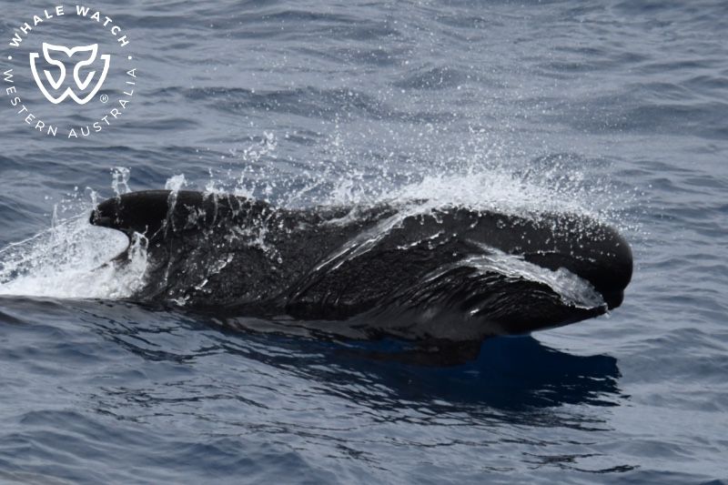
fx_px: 7278
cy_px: 242
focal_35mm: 360
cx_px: 364
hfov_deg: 5.7
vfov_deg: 3.8
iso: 1000
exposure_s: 1/8000
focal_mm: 360
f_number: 6
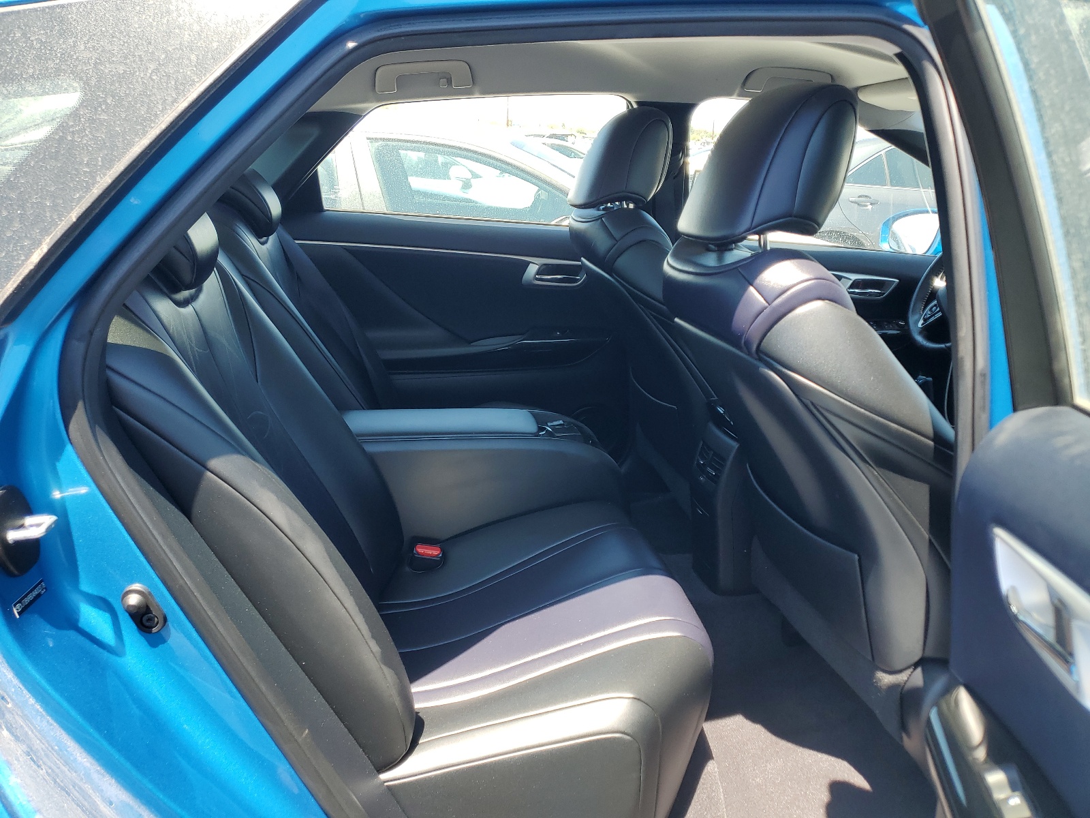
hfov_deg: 67.3
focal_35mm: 26
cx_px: 545
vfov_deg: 53.1
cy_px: 409
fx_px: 819
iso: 50
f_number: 1.5
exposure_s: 1/345
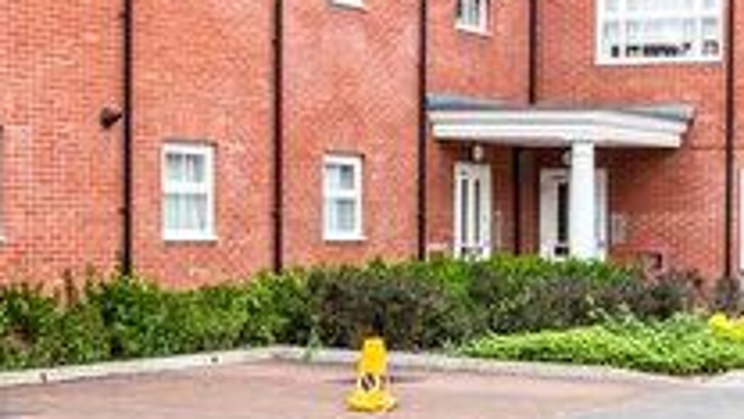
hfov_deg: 39.2
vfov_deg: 19.3
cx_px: 358
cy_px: -242
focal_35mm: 53
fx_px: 1046
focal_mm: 10
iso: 800
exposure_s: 1/180
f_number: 7.1
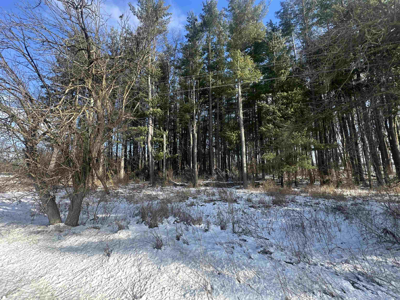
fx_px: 162
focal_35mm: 14
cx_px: 200
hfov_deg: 102.1
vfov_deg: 85.7
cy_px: 150
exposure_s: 1/458
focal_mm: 2.22
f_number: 2.2
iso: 40
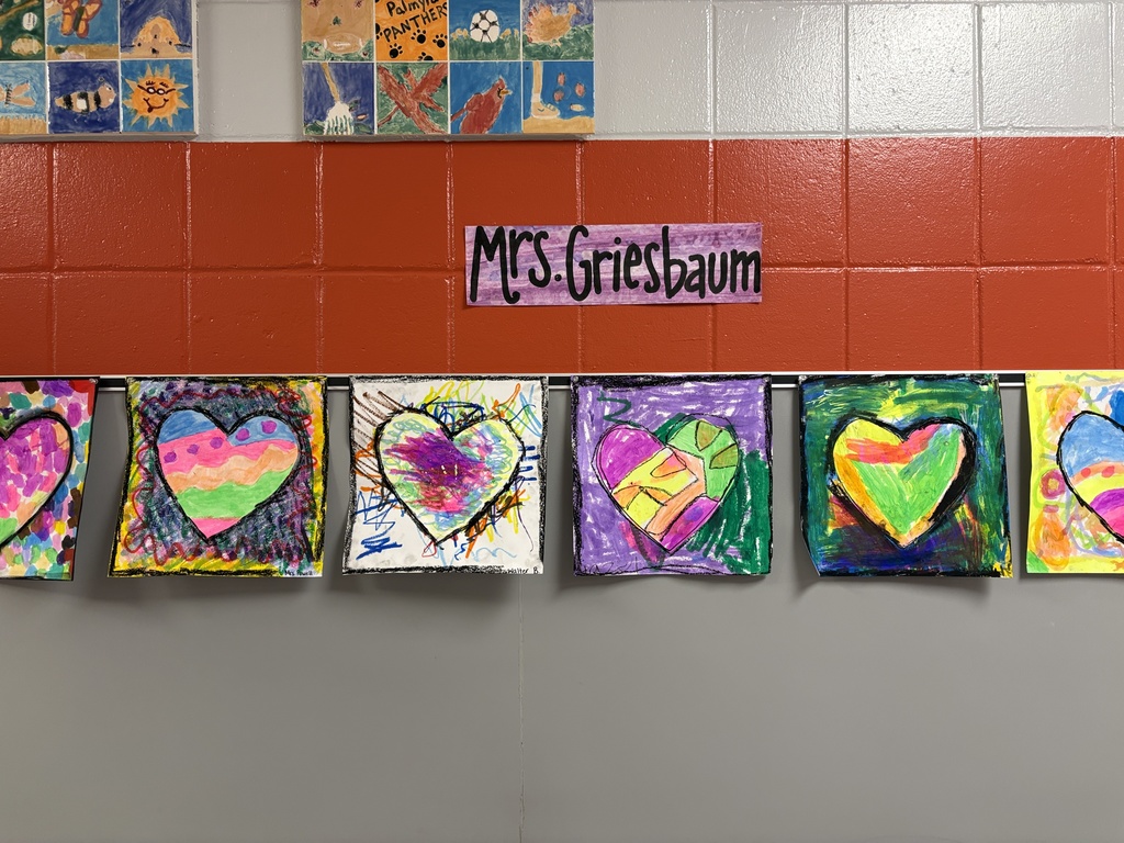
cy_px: 422
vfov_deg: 53.1
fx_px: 844
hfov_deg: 67.3
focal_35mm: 26
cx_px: 562
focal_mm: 5.96
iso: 100
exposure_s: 1/60
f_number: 1.6
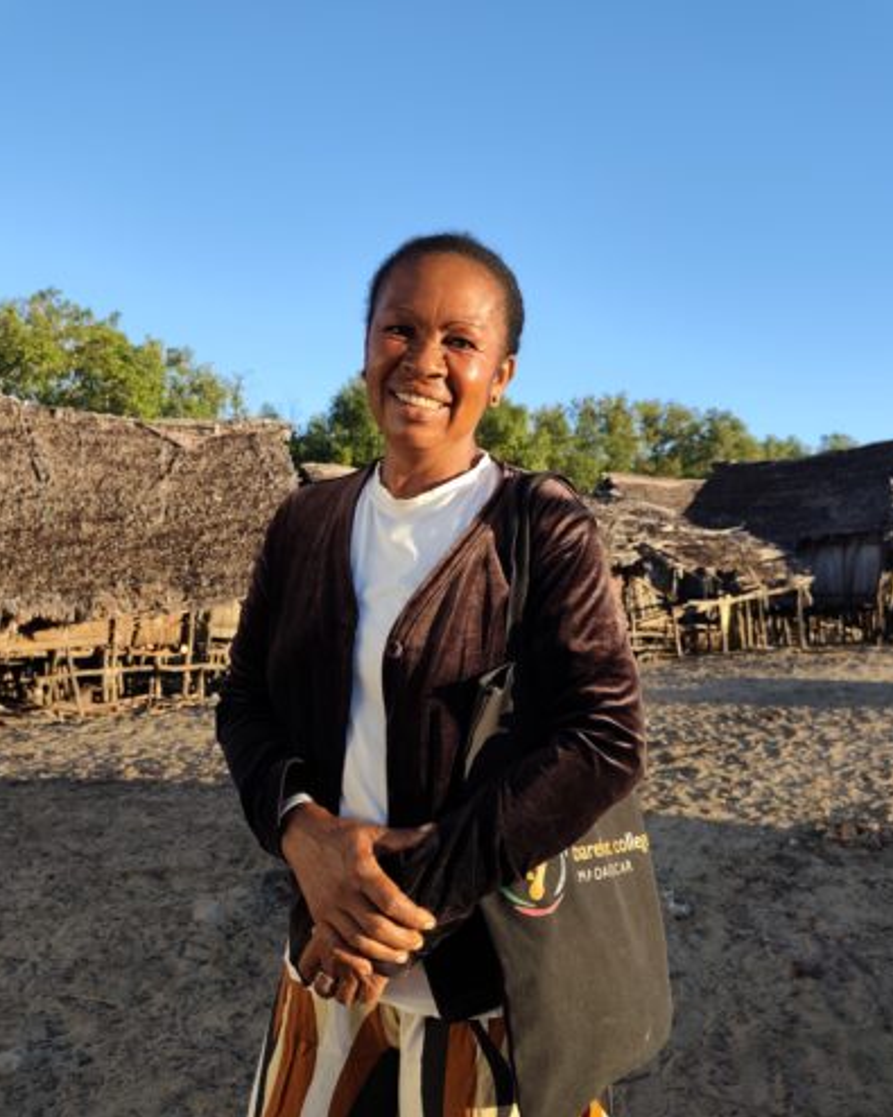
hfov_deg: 56.8
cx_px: 446
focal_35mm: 25
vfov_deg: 68.1
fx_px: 826
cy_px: 586
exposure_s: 1/221
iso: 50
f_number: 1.65
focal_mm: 6.19
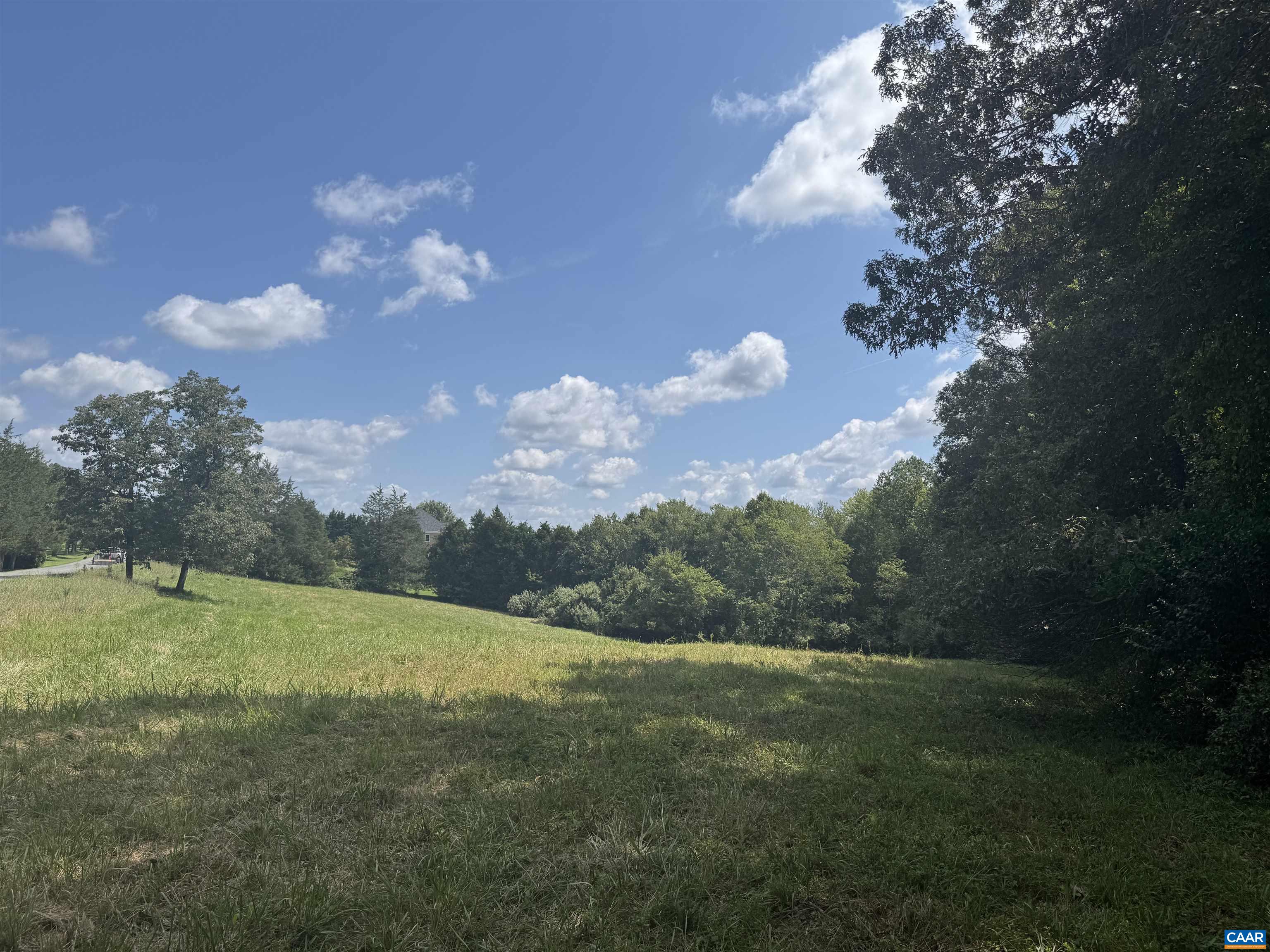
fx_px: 881
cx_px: 635
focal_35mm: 24
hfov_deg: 71.6
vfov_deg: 56.8
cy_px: 476
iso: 80
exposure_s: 1/6410
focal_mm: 6.76
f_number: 1.78
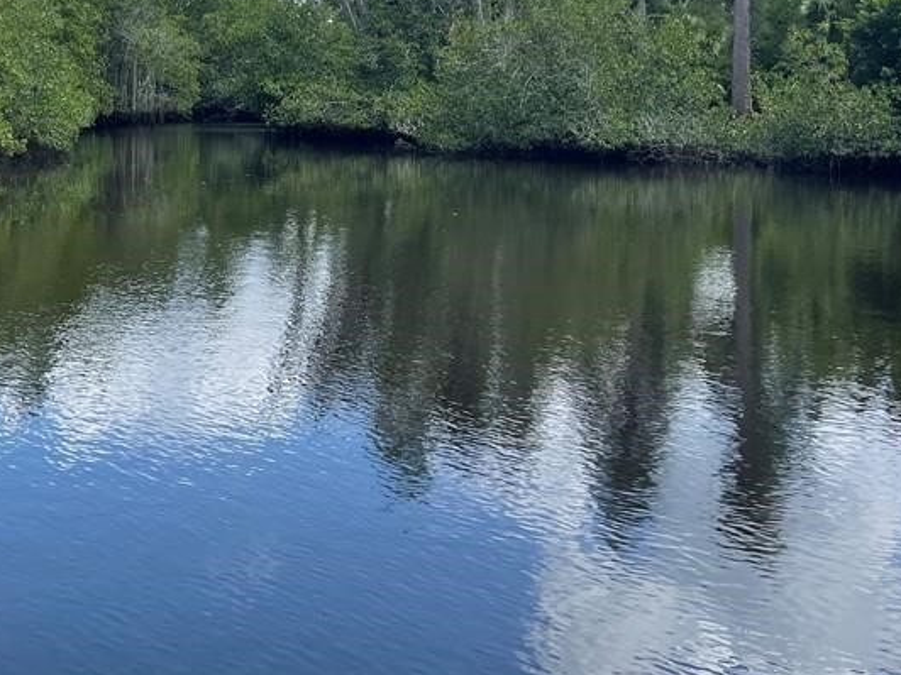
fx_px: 1301
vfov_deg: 28.0
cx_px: 232
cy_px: 69
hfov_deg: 37.3
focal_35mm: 50
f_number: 1.6
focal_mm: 4.2
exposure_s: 1/2817
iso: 32
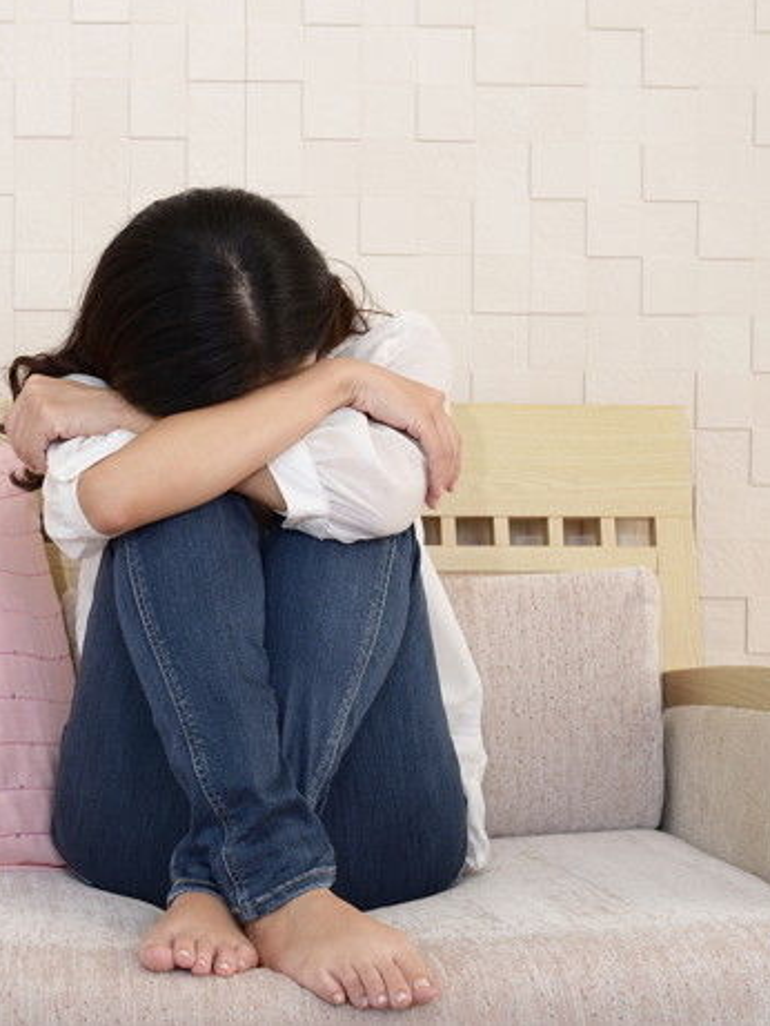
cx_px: 151
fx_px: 2164
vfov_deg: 26.7
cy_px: 509
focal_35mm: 73
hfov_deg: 20.0
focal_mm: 50
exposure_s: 1/160
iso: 200
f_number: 8
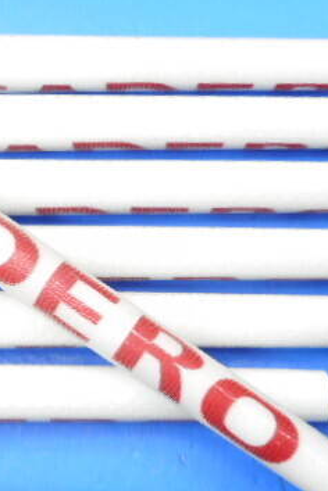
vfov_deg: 41.7
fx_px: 642
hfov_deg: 28.4
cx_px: 99
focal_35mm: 47
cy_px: 293
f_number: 3.7
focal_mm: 4.5
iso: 160
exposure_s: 1/30
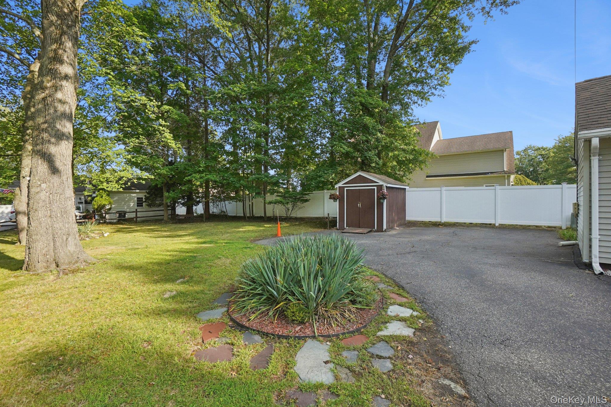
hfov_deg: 100.4
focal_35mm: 15
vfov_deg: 77.3
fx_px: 255
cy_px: 204
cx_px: 306
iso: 640
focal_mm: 10
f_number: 8
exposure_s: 1/320
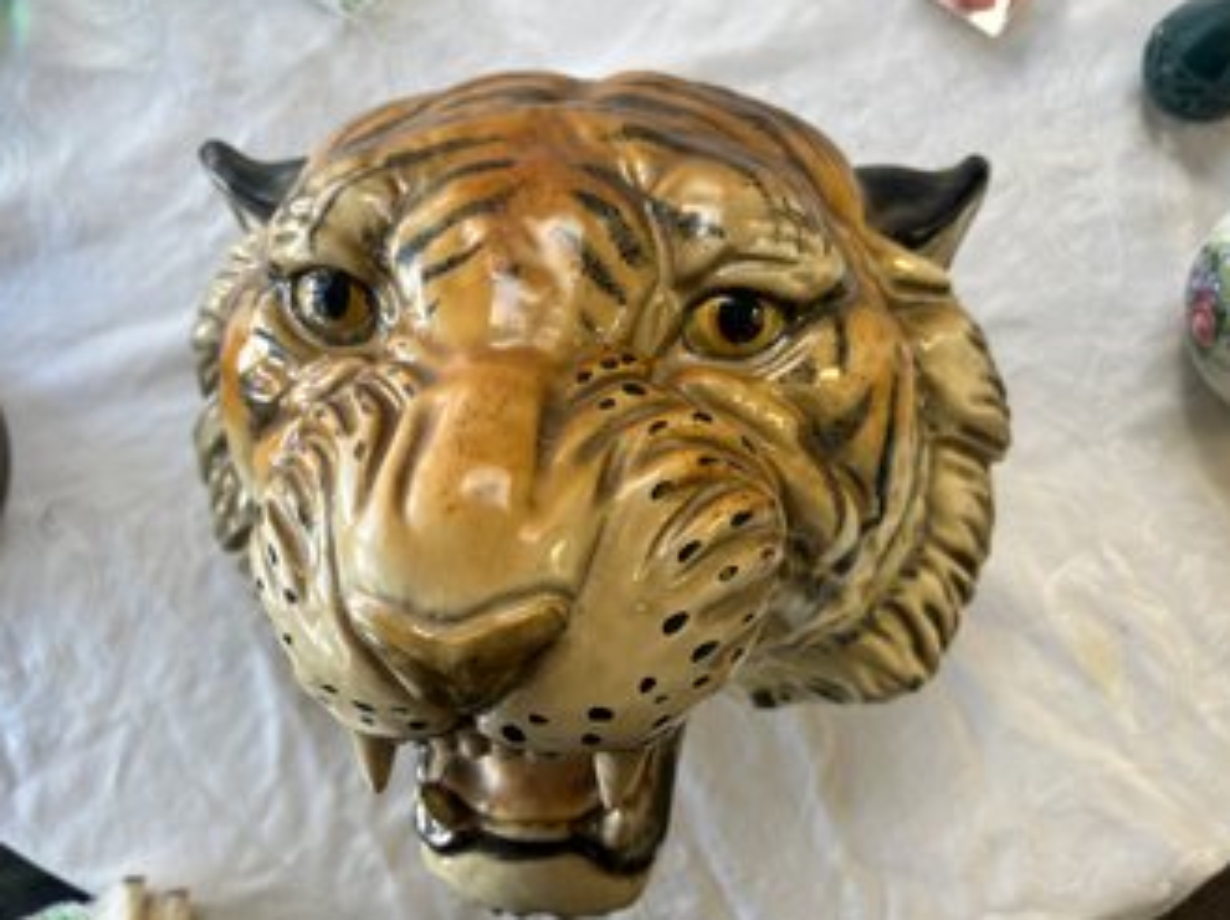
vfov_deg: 51.3
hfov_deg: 65.4
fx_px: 959
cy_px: 467
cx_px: 609
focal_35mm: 27
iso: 80
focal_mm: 5.7
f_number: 1.5
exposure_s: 1/120
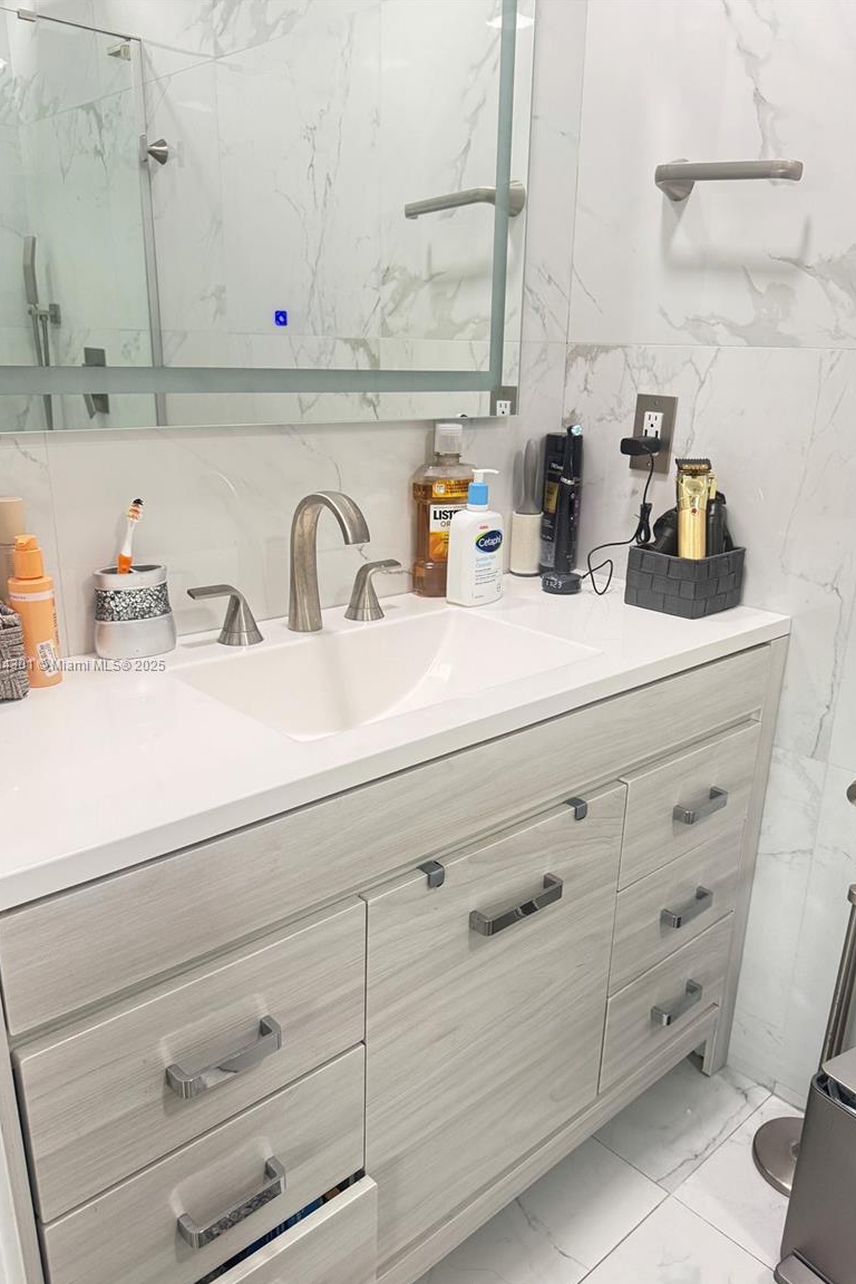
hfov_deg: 49.5
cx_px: 461
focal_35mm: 26
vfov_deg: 69.4
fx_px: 927
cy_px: 665
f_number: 1.78
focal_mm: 6.76
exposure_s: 1/60
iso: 250
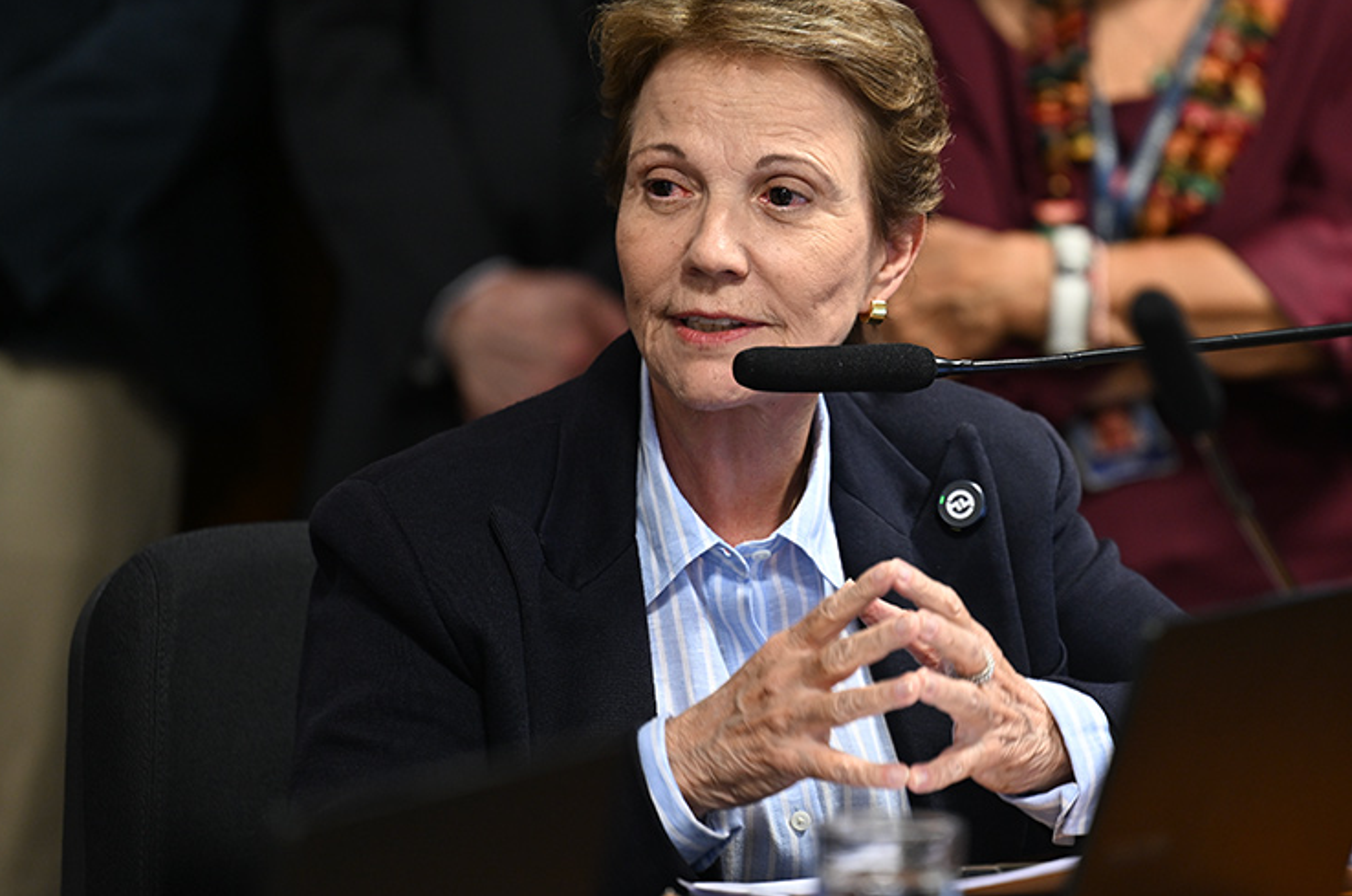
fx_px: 8733
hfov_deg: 8.9
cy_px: 409
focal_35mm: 233
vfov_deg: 5.9
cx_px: 777
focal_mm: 200
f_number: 2.8
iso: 400
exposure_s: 1/40
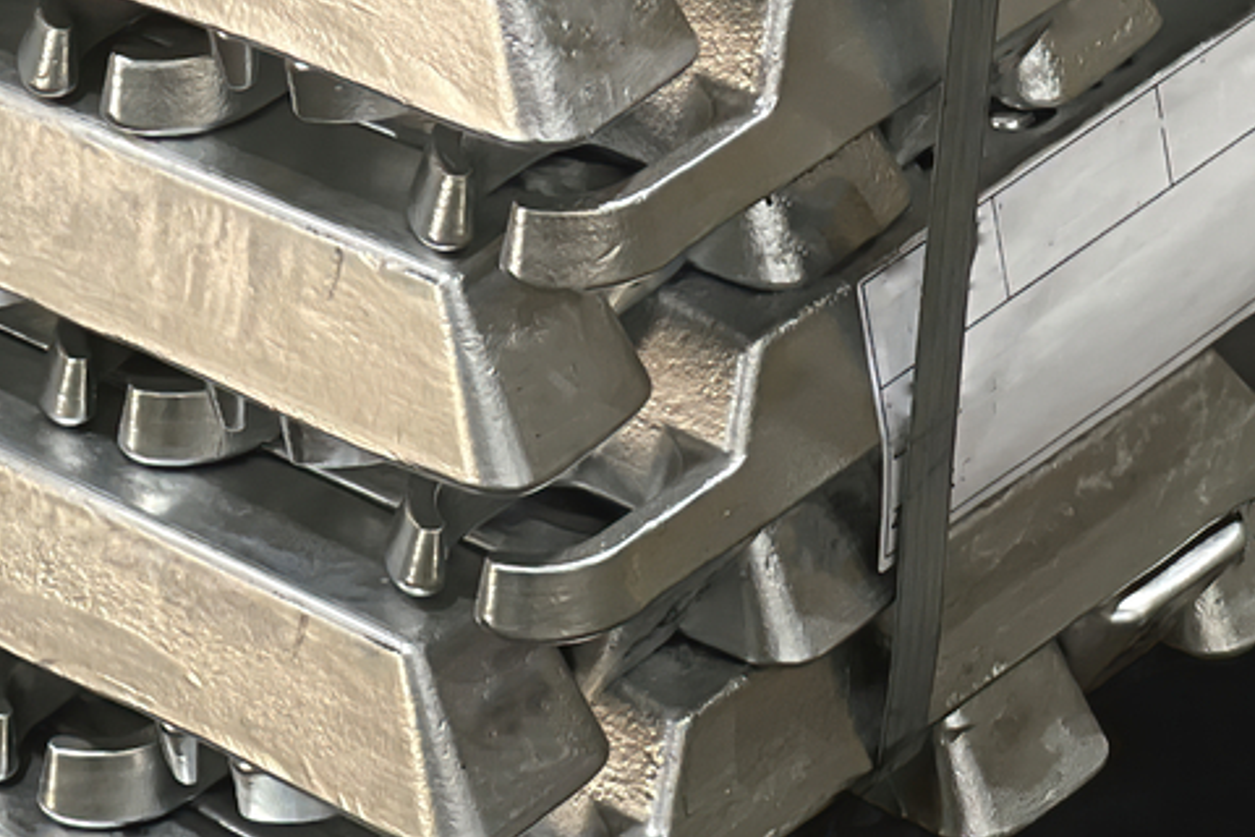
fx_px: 7425
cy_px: -536
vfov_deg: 6.3
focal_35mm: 213
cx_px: -251
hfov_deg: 9.5
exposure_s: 1/50
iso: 160
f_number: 2.2
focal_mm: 7.5
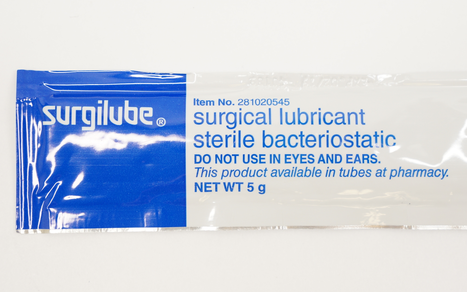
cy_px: 152
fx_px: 924
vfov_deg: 17.9
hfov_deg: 28.3
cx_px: 282
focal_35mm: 73
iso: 400
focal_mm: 39
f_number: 5.6
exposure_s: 1/60
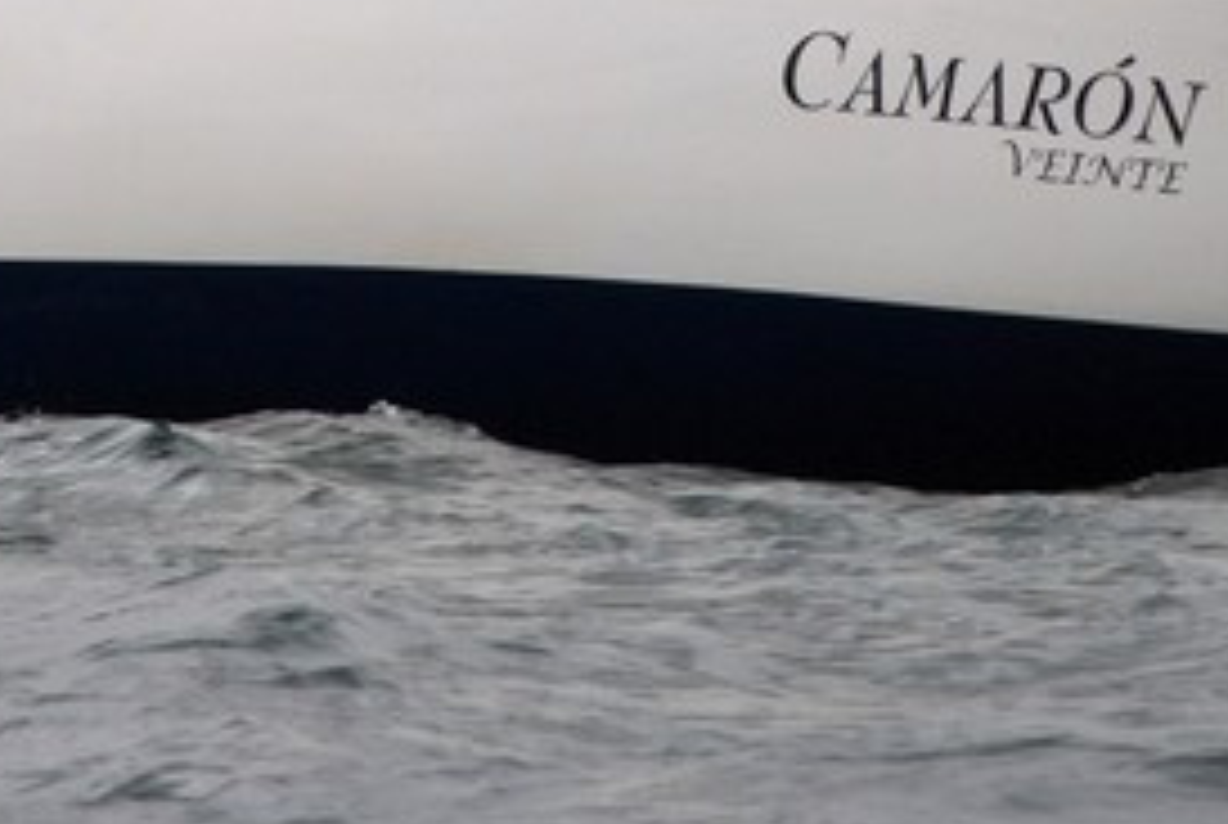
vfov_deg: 1.6
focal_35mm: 863
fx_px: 29473
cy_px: -464
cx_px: 148
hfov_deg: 2.4
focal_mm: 175
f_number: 5.3
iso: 200
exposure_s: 1/500
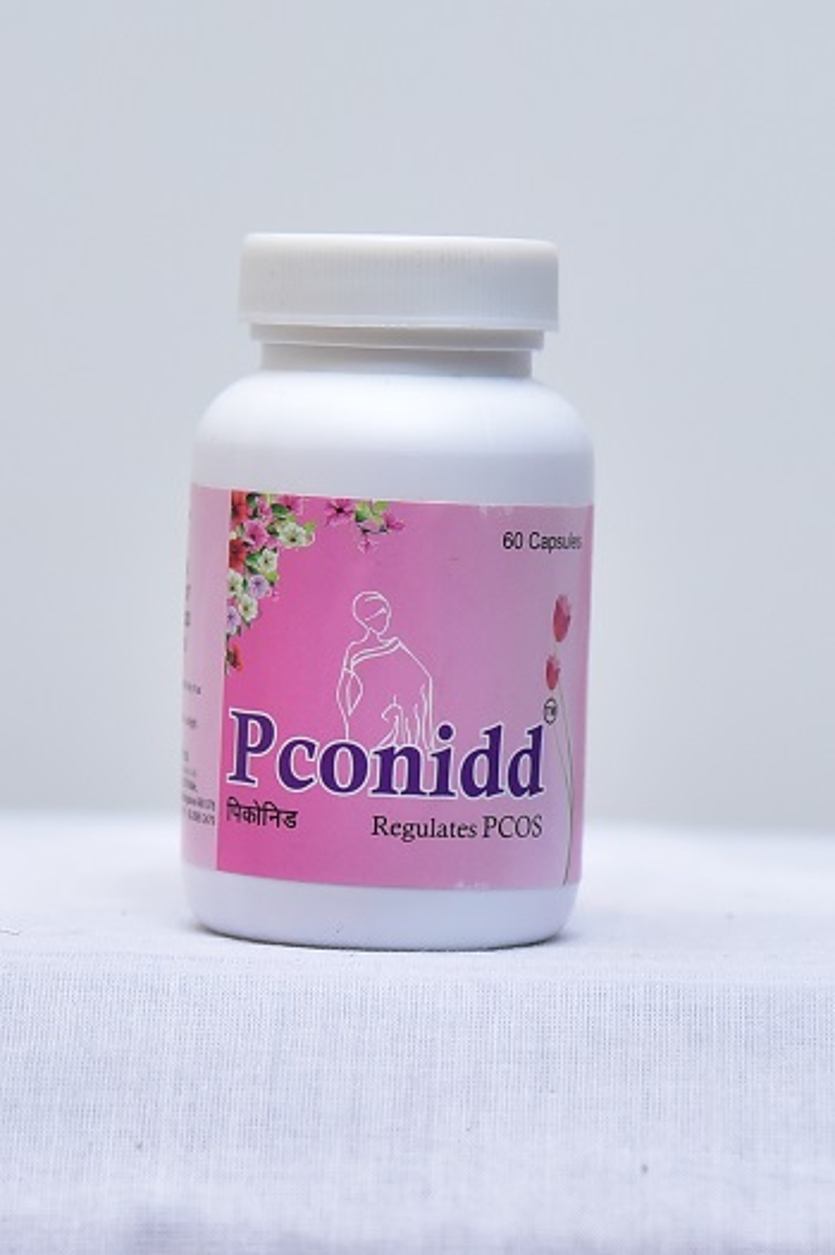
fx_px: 2613
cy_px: 628
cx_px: 418
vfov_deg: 27.0
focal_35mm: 75
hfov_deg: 18.2
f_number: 4
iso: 1250
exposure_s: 1/125
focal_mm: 75
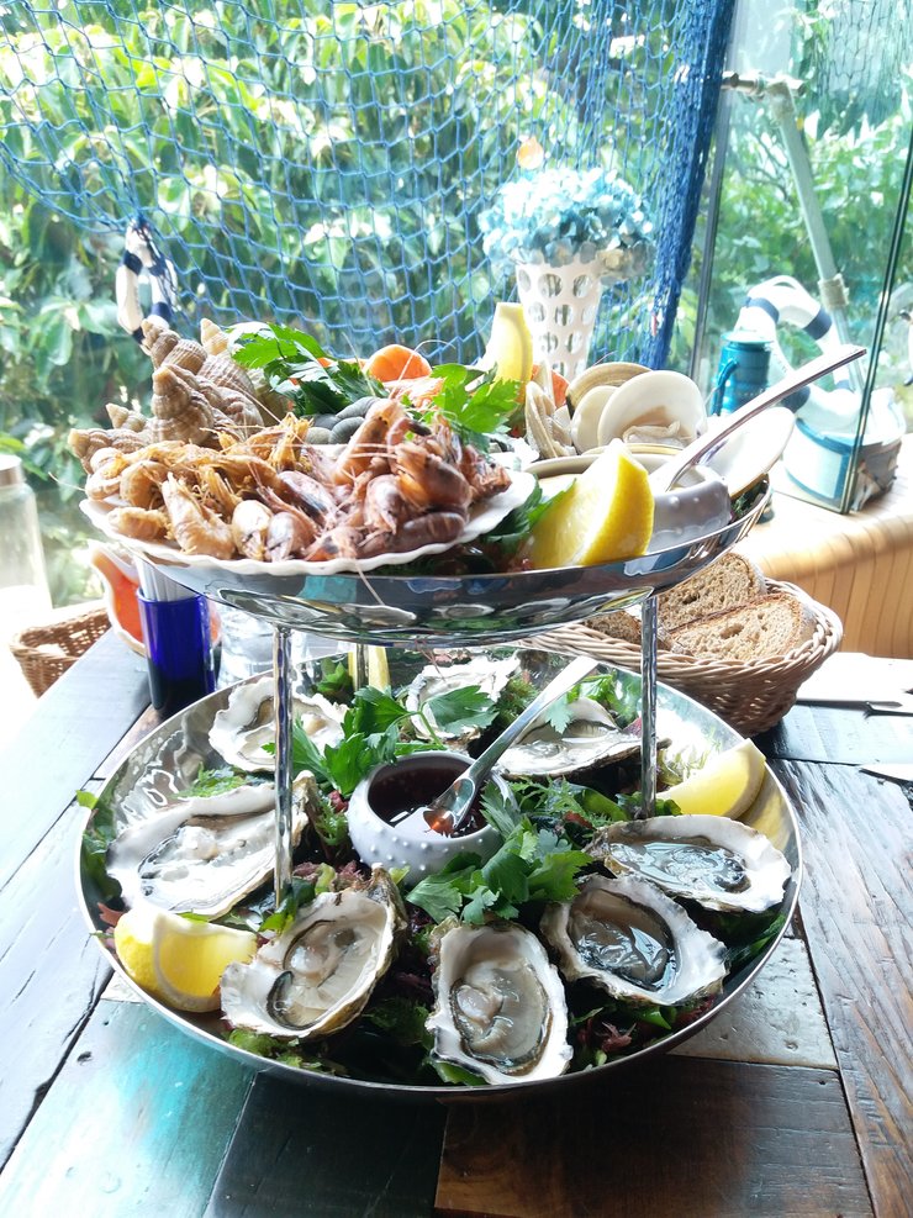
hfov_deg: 49.7
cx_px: 456
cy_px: 609
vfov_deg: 63.5
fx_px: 985
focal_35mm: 28
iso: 40
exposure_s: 1/50
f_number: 1.9
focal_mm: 3.7
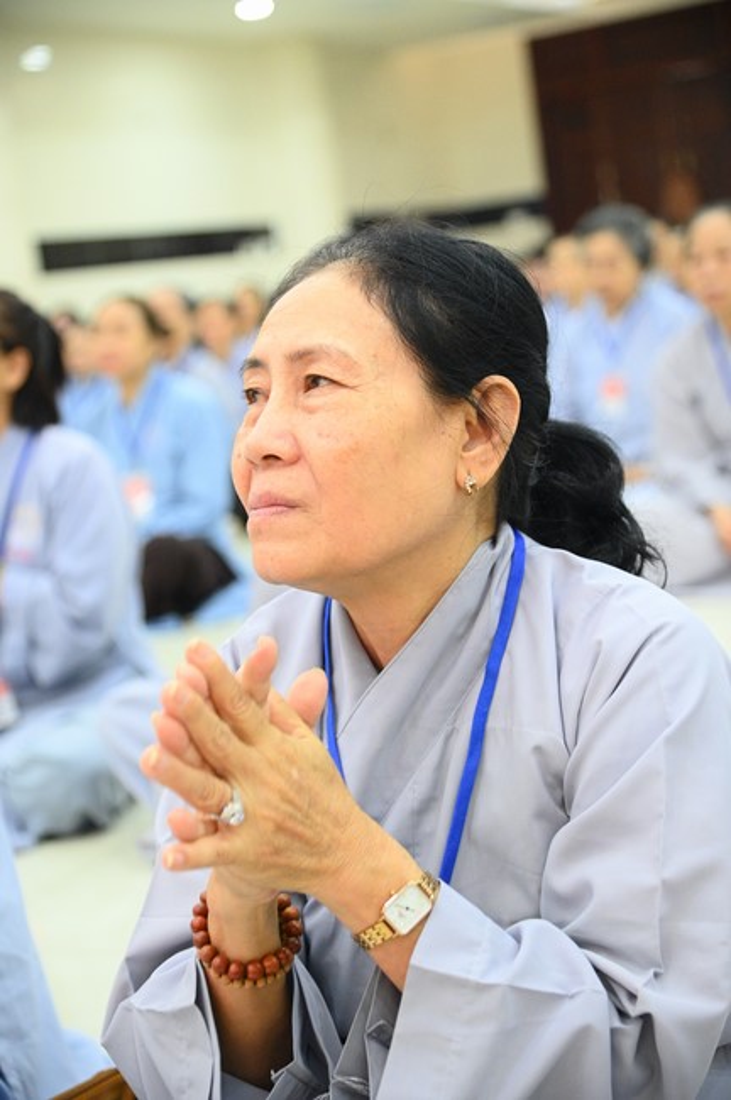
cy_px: 550
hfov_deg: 20.9
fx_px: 1984
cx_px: 366
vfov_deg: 31.0
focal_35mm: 65
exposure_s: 1/160
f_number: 4
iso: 6400
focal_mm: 65
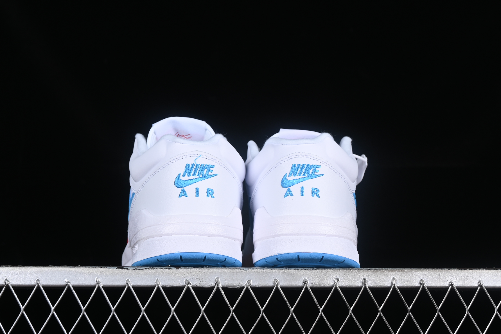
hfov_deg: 27.0
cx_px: 250
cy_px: 167
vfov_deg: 18.2
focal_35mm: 75
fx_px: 1044
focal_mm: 50
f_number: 8
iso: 160
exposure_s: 1/100
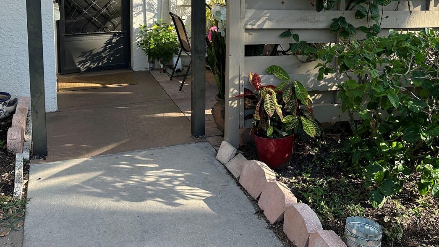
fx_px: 466
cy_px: 8
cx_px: 222
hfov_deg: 50.5
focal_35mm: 40
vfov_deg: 28.1
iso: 80
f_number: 1.78
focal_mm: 6.86
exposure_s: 1/1157
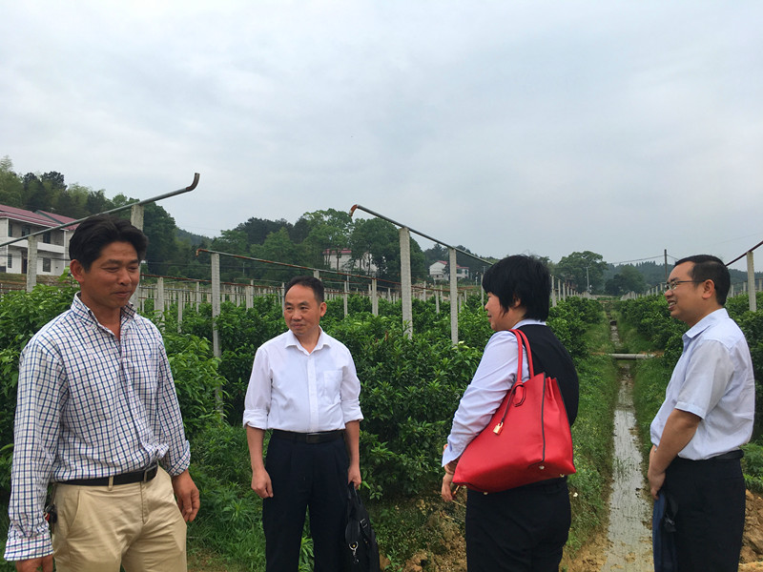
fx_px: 639
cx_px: 382
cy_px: 286
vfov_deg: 48.2
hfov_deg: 61.7
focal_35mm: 29
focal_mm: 4.15
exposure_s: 1/777
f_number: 2.2
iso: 25
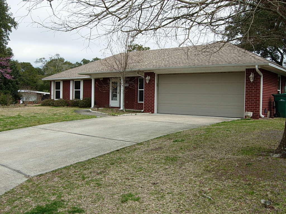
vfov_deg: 39.7
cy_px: 107
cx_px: 143
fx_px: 297
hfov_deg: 51.4
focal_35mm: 36
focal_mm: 7.5
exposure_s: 1/279
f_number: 5.4
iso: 50
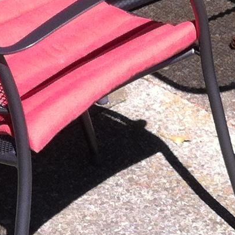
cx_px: 317
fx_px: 1528
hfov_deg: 8.6
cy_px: -127
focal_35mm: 199
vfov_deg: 8.6
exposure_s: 1/559
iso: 80
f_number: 2.8
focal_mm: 3.85
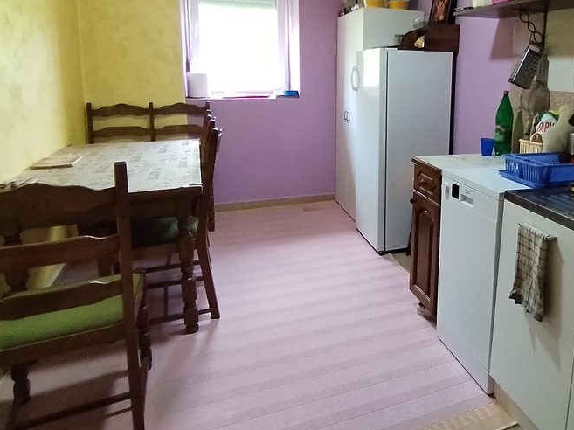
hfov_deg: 65.1
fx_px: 431
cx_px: 394
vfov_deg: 51.9
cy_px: 139
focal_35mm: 26
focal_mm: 1.42
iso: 548
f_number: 2.2
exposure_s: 1/33.3
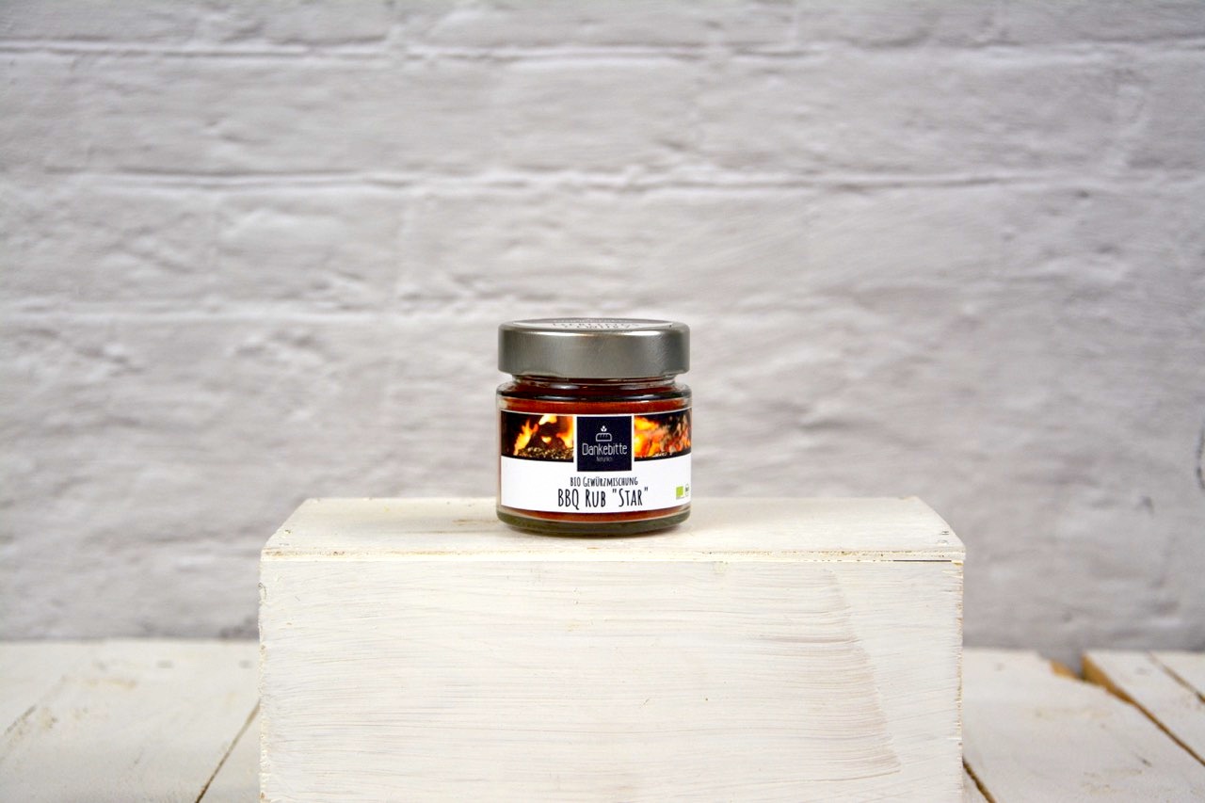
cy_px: 402
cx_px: 602
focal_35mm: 78
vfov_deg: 17.5
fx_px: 2610
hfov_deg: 26.0
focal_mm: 52
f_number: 5
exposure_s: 1/100
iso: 400
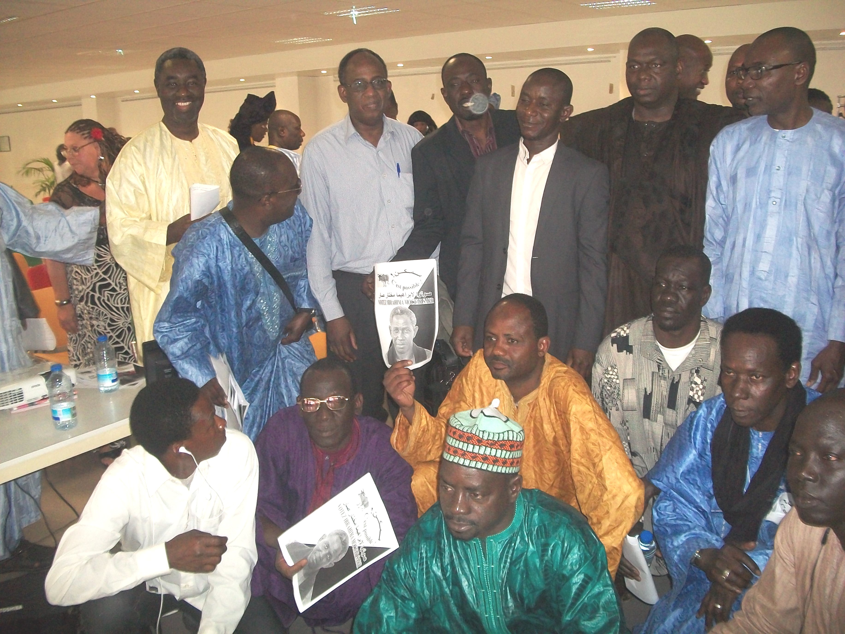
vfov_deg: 44.2
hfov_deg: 56.8
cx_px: 422
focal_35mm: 32
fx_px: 781
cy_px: 317
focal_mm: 5.7
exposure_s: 1/60
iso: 240
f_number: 2.9
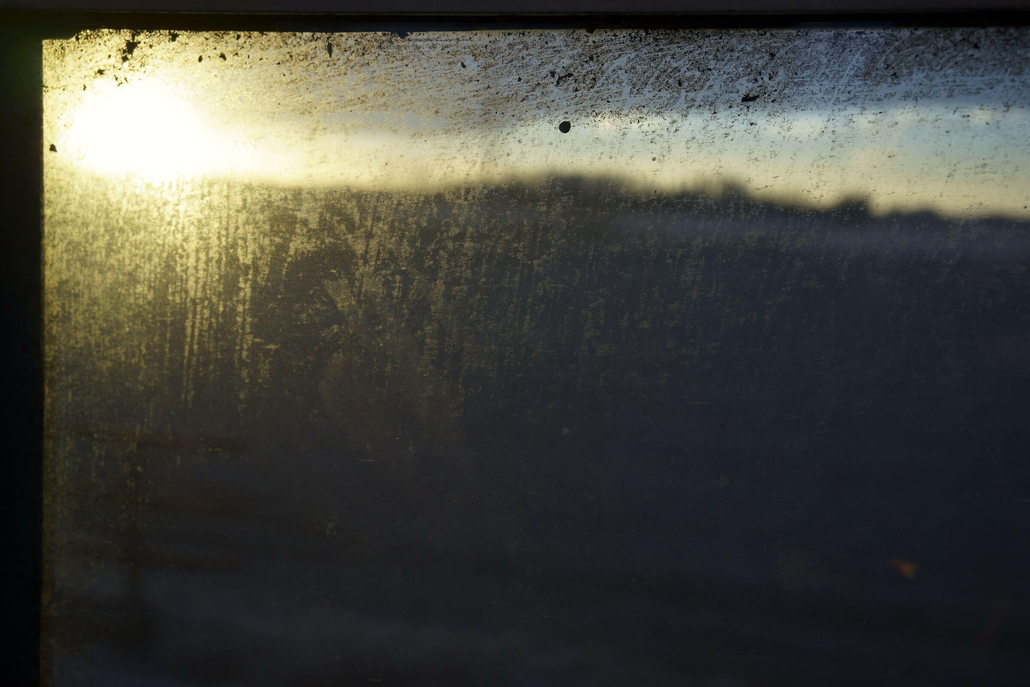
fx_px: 1001
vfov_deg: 37.9
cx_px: 515
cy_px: 344
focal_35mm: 35
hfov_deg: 54.4
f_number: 9
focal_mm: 35
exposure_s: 1/200
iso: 800
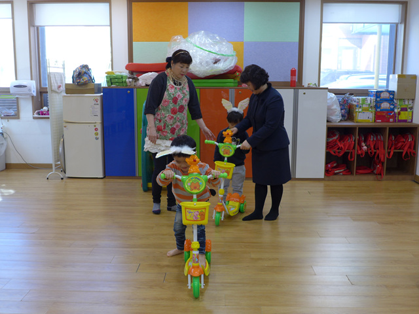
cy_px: 157
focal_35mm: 37
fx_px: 448
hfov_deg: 50.1
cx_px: 210
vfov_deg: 38.7
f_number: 1.7
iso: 100
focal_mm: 7.3
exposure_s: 1/80
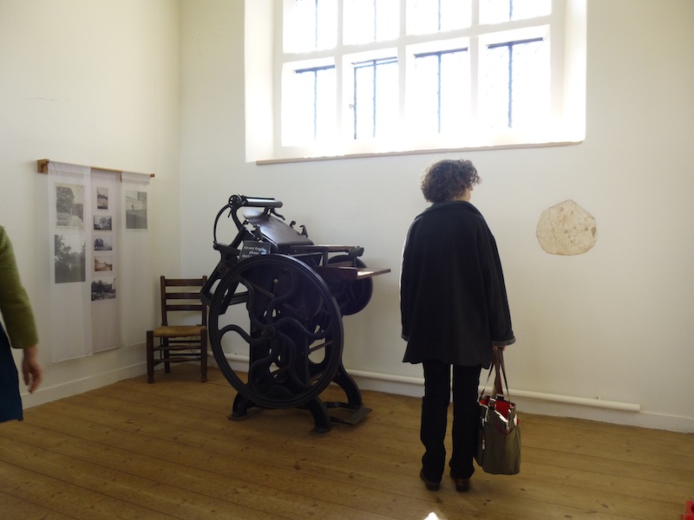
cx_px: 347
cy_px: 260
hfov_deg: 69.4
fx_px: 501
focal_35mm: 25
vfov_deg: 54.9
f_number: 3.1
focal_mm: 4.5
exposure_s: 1/60
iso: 100
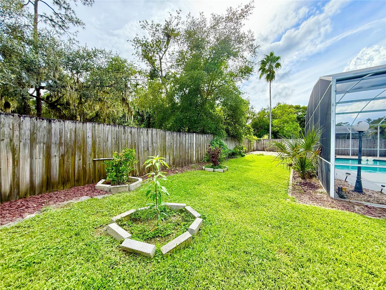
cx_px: 193
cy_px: 145
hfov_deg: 102.1
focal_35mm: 14
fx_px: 156
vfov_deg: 85.7
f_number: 2.2
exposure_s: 1/486
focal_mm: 2.22
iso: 64
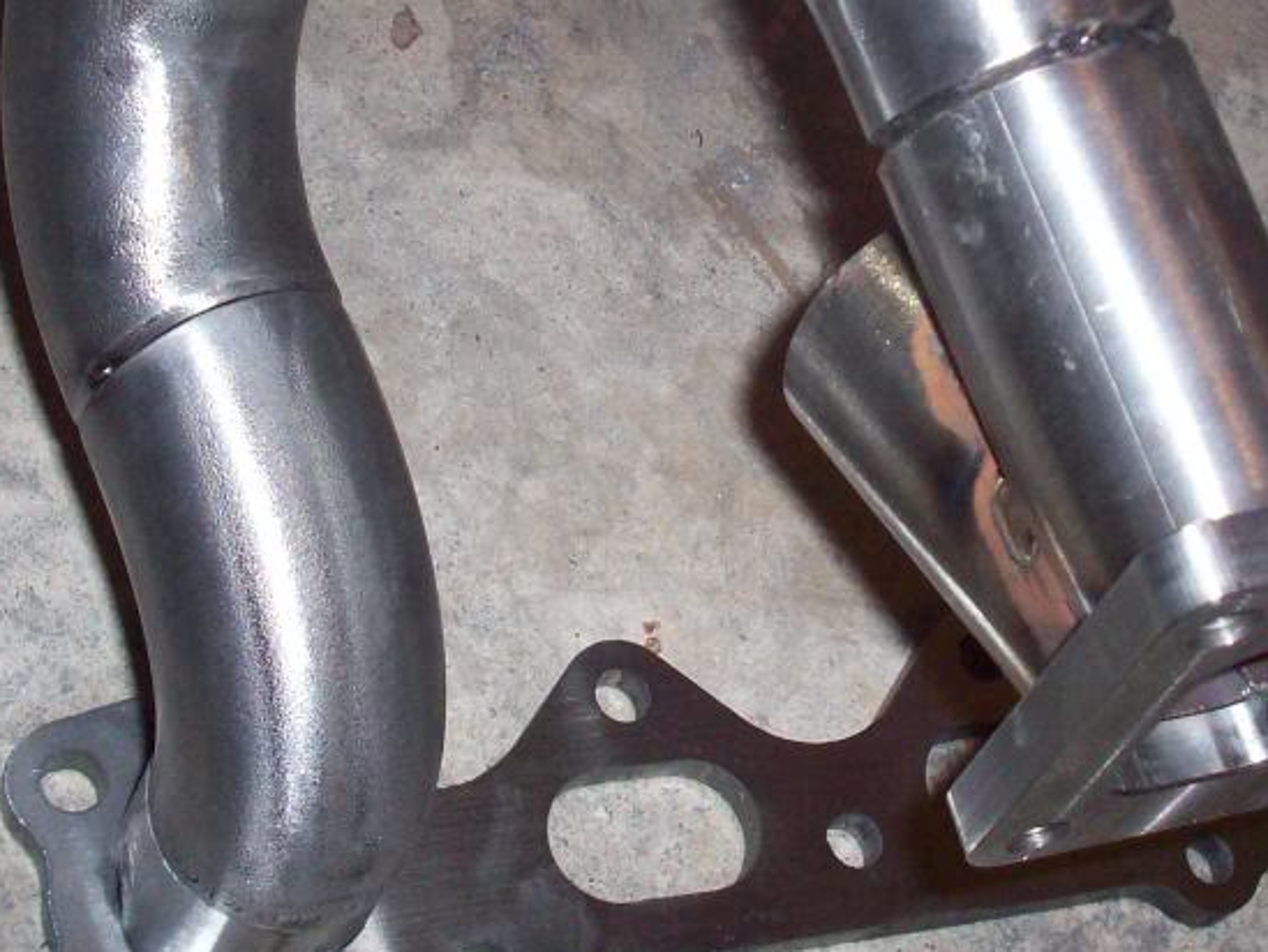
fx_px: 2528
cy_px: 259
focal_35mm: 69
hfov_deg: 28.1
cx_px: 753
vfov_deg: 21.2
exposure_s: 1/64
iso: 160
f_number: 2.8
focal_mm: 6.2
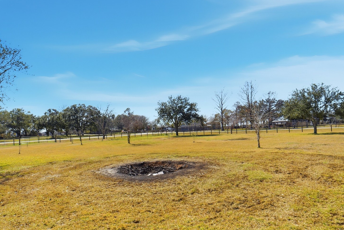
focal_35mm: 21
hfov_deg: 81.2
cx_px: 166
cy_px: 124
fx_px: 201
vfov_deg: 59.4
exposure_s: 1/4000
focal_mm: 14
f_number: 11
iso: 500
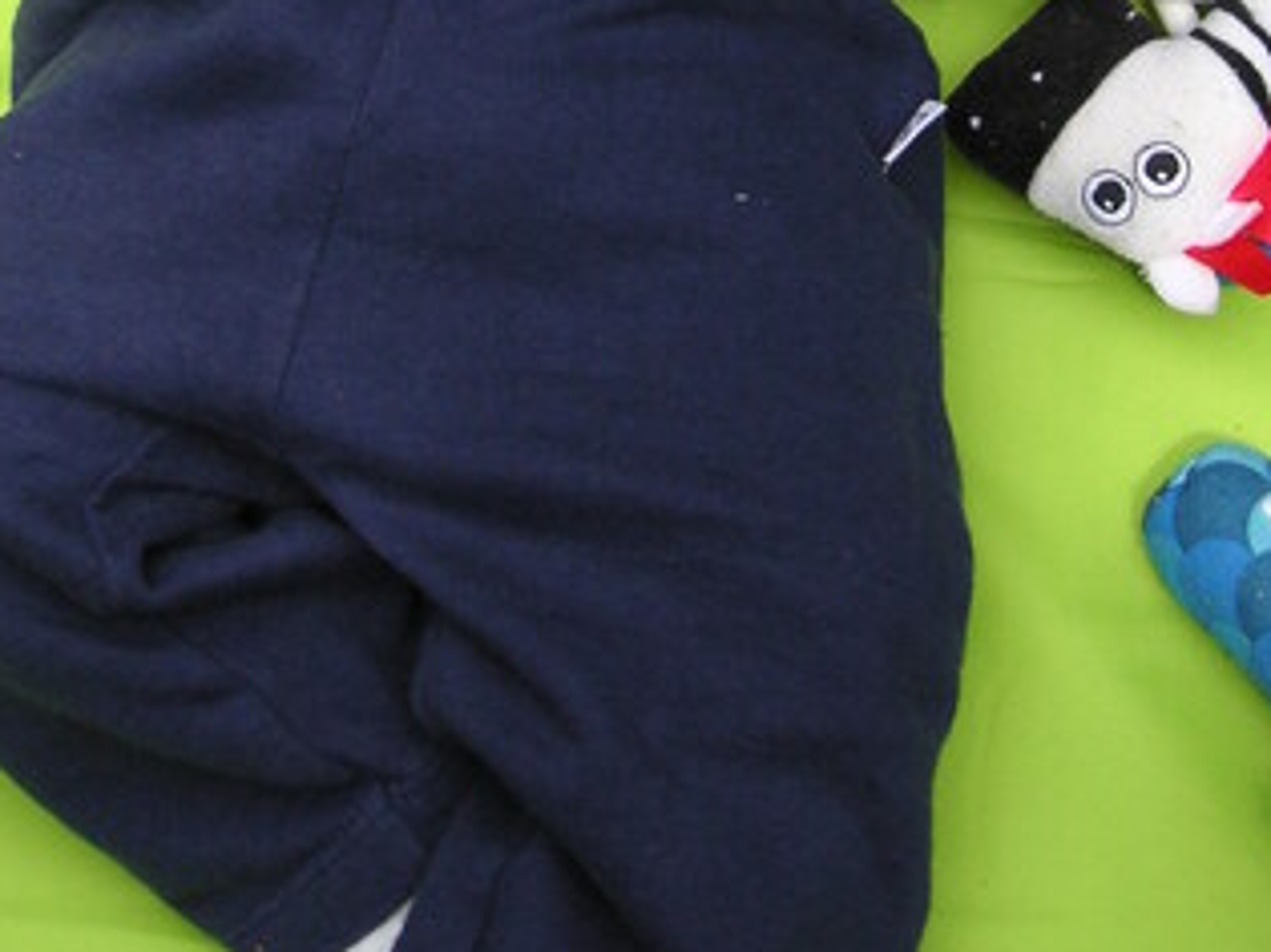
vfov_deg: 15.0
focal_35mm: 94
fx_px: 3450
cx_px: 650
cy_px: -299
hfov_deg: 20.9
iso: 50
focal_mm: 6.1
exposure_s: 1/500
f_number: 2.8
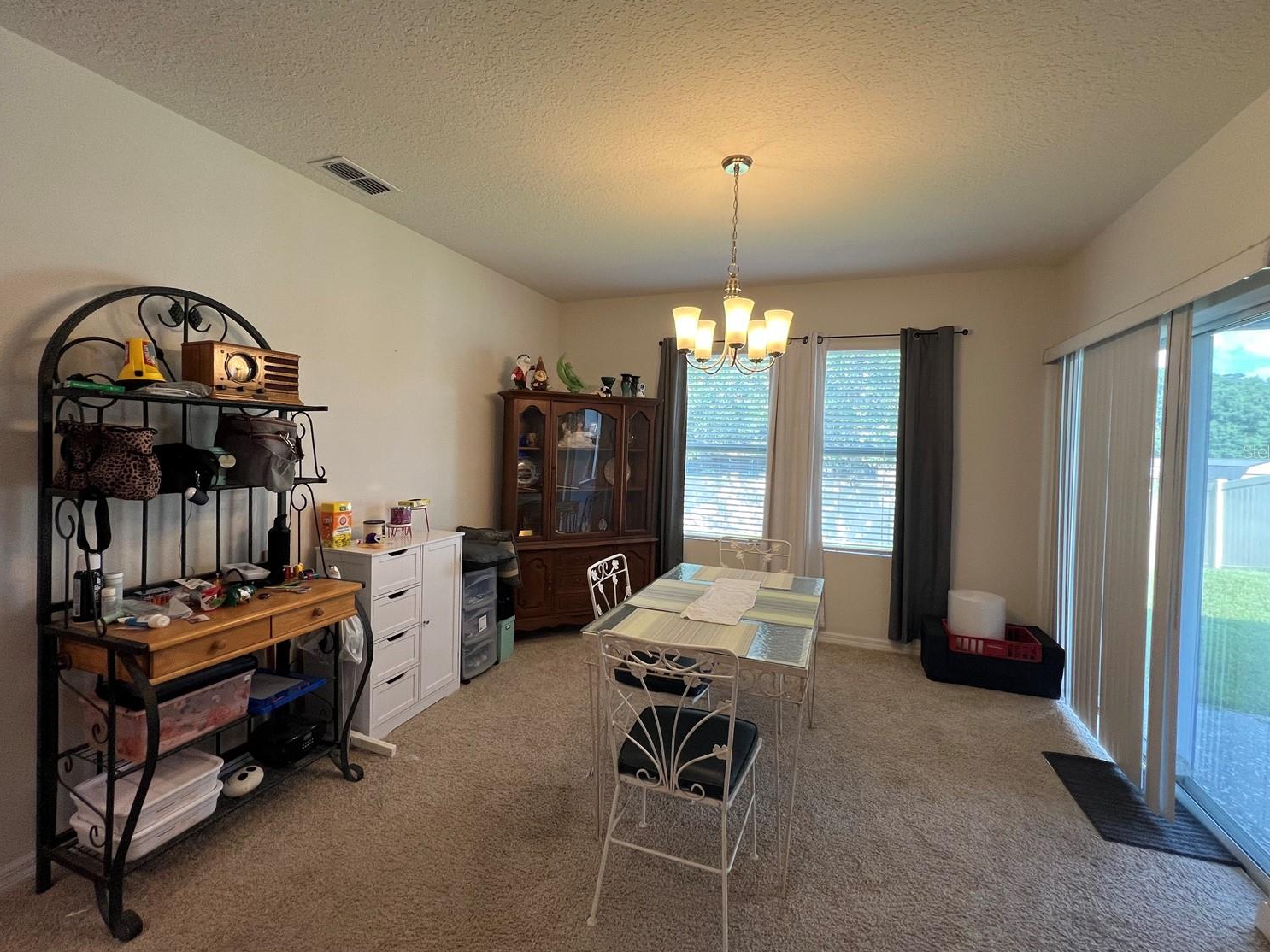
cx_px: 640
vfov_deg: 85.6
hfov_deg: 102.1
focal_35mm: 14
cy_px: 451
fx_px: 514
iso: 100
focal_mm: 1.57
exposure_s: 1/120
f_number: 1.8
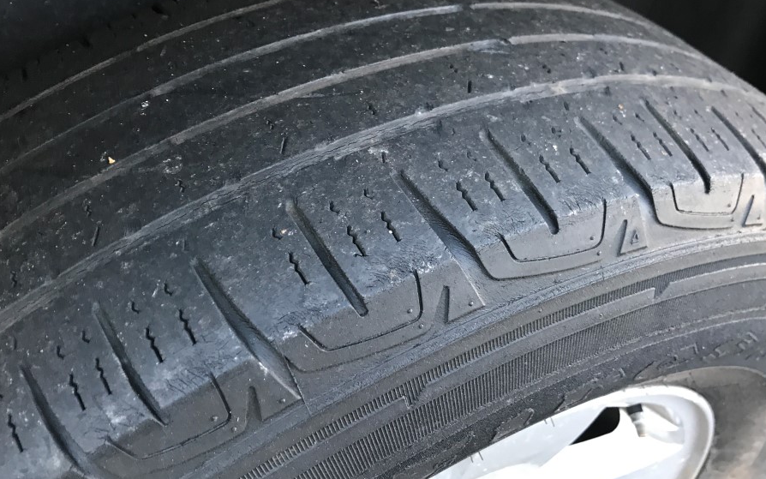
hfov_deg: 56.6
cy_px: 213
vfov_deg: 37.2
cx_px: 421
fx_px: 710
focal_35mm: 34
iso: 50
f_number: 1.8
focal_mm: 3.99
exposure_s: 1/15
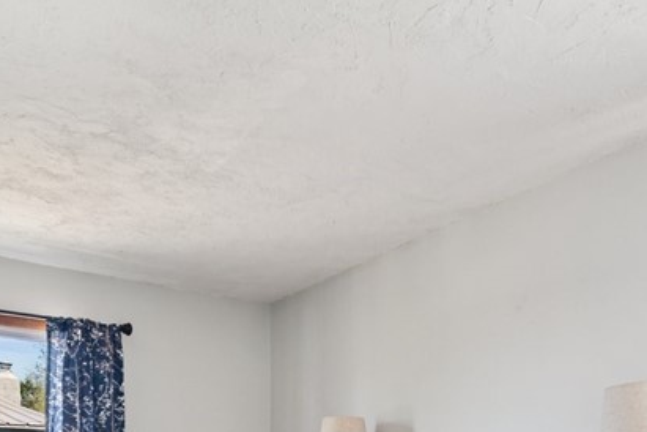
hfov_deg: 51.9
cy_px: 481
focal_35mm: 37
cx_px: 335
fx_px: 665
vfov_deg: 31.6
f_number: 6.3
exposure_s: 1/8
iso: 50
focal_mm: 14
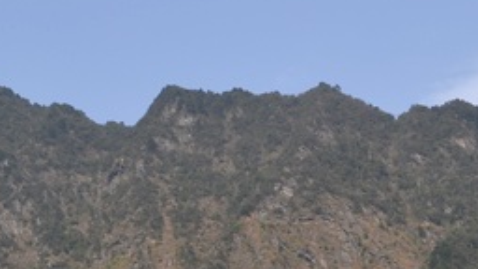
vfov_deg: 9.4
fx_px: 1635
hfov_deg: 16.6
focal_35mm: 129
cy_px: 199
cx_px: 133
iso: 100
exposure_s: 1/250
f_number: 8
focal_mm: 30
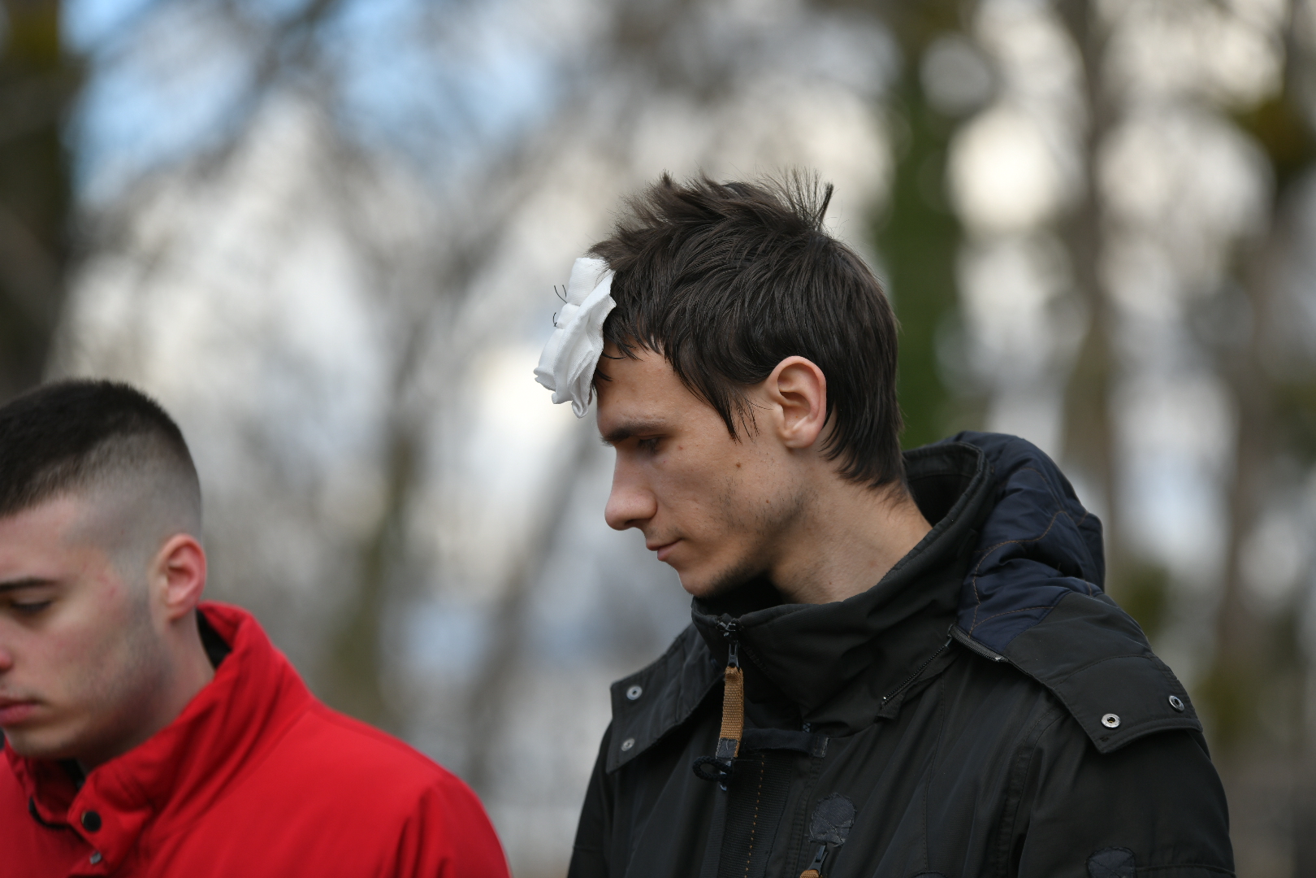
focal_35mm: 200
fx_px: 7311
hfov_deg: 10.3
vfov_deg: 6.9
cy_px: 439
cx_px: 658
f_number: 4
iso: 200
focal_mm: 200
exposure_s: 1/1000
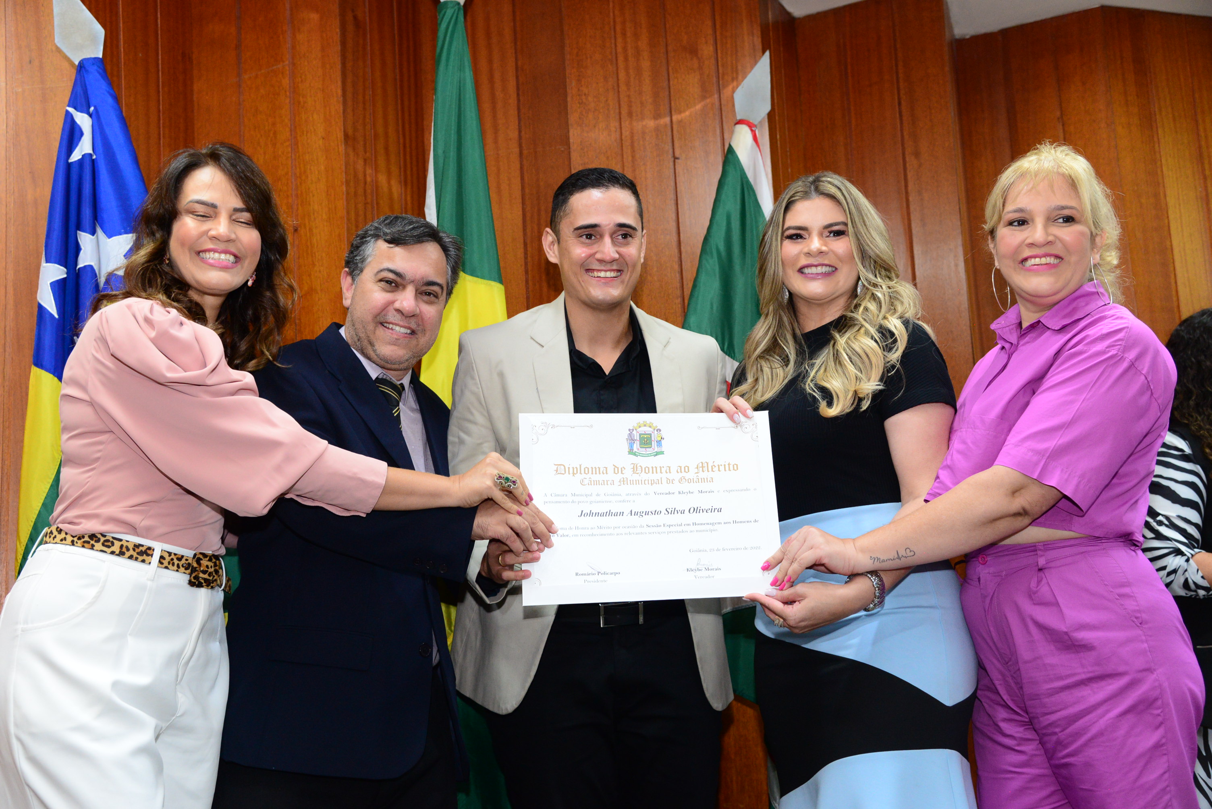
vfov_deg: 29.3
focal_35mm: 46
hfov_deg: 42.7
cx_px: 606
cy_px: 404
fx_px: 1549
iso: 2500
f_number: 4.5
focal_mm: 46
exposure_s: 1/60
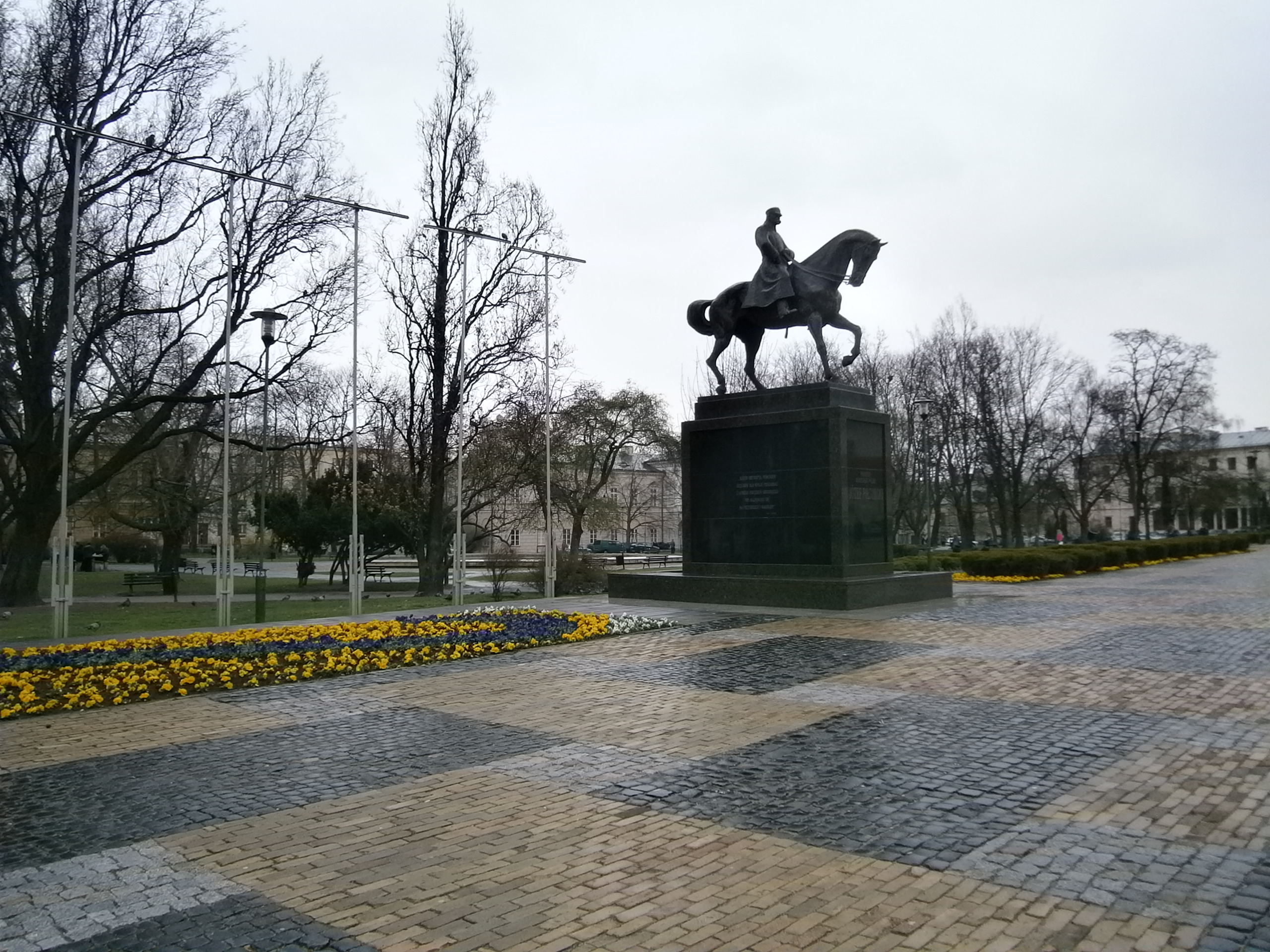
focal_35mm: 26
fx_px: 954
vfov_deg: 53.1
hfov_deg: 67.3
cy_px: 476
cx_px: 635
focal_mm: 4.7
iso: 80
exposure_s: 1/60
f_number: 8
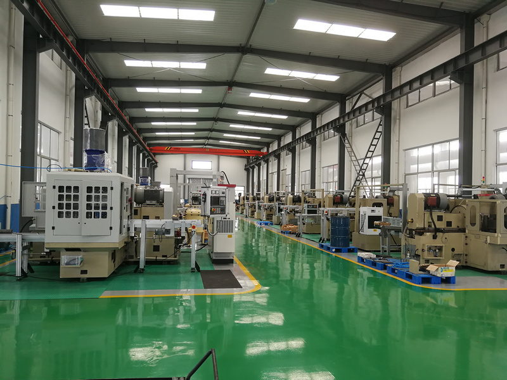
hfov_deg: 65.3
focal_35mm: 27
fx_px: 395
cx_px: 254
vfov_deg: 51.4
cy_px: 190
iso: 100
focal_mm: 3.95
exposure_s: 1/50
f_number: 2.2
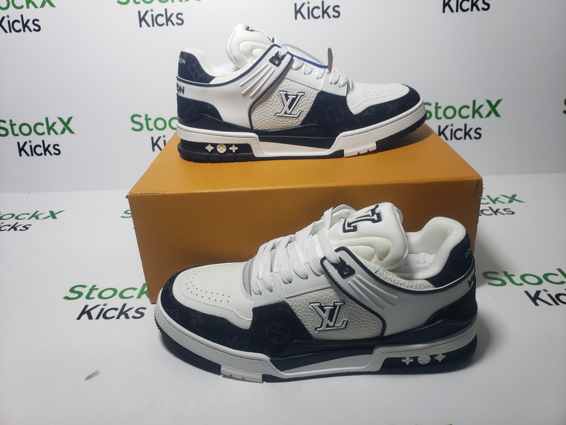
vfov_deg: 53.1
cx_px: 283
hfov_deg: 67.3
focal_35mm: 26
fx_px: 425
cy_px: 212
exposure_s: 1/188
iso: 50
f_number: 2.4
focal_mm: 4.3
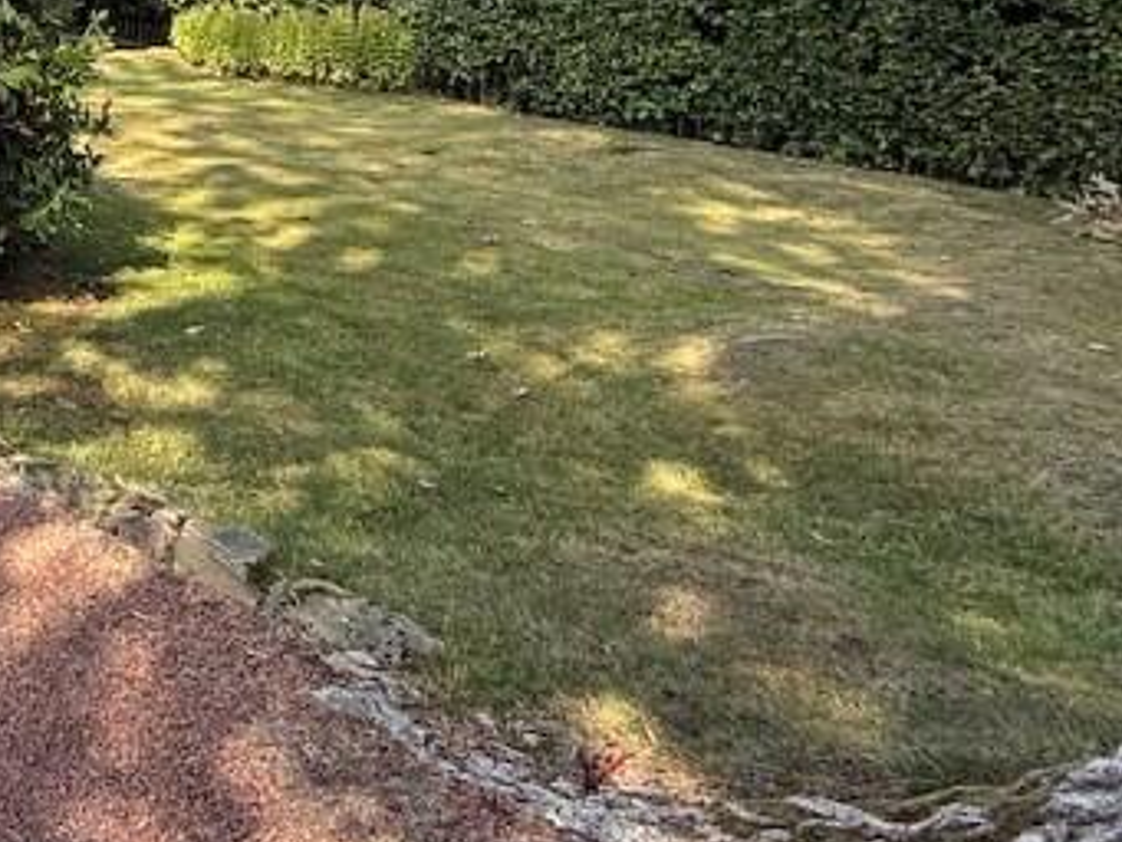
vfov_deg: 32.1
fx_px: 1362
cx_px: -191
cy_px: 36
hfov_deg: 36.0
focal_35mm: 42
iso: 50
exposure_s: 1/914
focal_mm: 2.22
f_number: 2.2
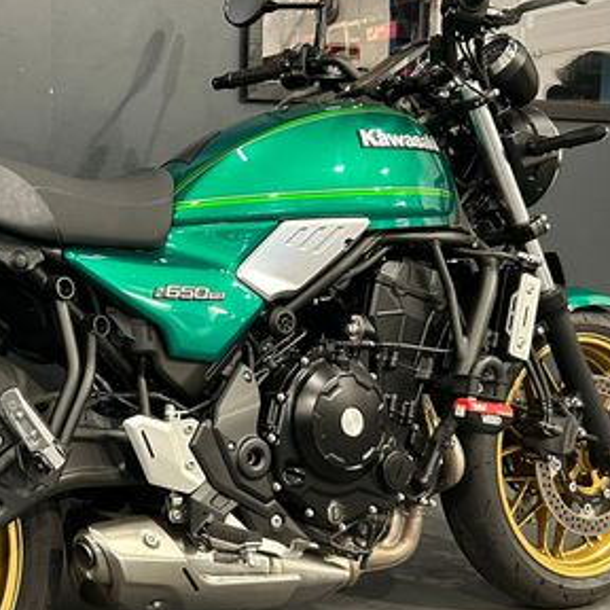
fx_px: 1017
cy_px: 313
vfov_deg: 33.4
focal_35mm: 51
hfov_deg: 32.1
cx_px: 85
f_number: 1.5
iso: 400
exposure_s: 1/60
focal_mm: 5.7
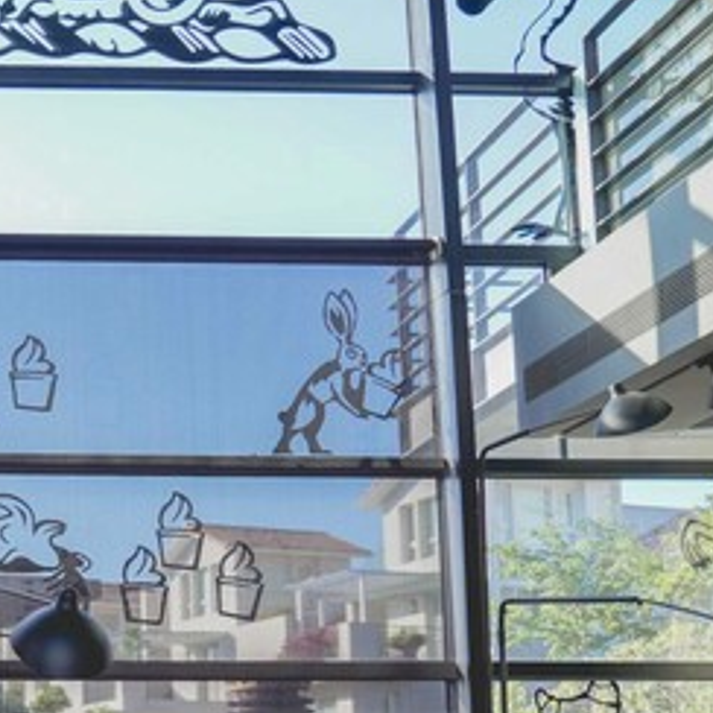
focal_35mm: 71
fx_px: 1655
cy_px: 643
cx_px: -257
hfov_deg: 21.6
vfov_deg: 23.7
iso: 125
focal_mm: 24
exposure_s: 1/30
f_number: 5
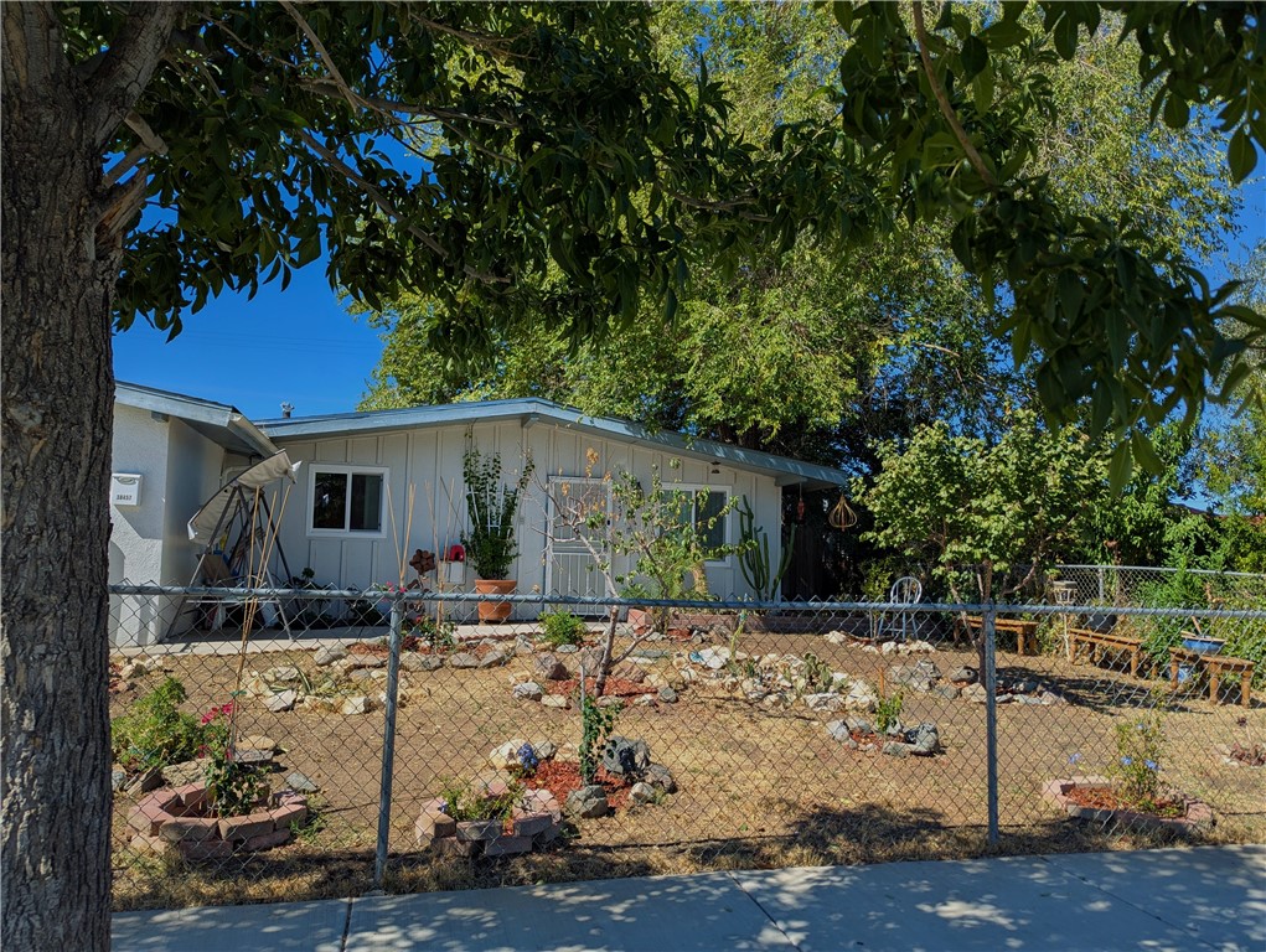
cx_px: 633
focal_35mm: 24
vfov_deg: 56.9
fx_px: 879
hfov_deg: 71.5
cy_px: 476
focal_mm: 6.81
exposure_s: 1/1572
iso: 44
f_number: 1.85
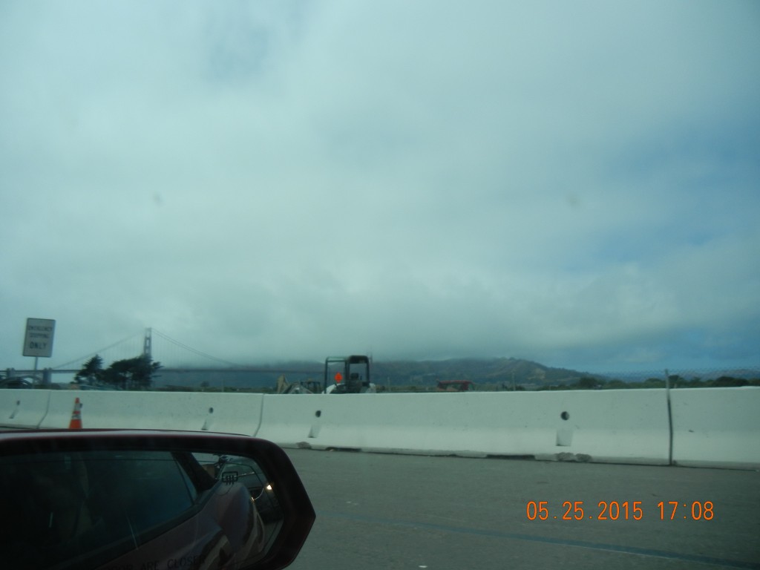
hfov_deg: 60.0
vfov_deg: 46.8
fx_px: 659
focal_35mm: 30
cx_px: 380
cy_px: 285
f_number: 7
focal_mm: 5.4
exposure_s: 1/774
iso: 160
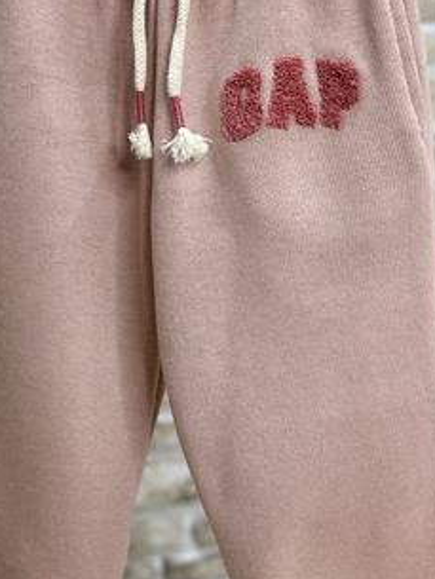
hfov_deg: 23.3
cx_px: 196
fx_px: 1055
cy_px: 327
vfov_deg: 30.7
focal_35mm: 63
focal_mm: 6.86
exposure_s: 1/100
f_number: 1.78
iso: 80
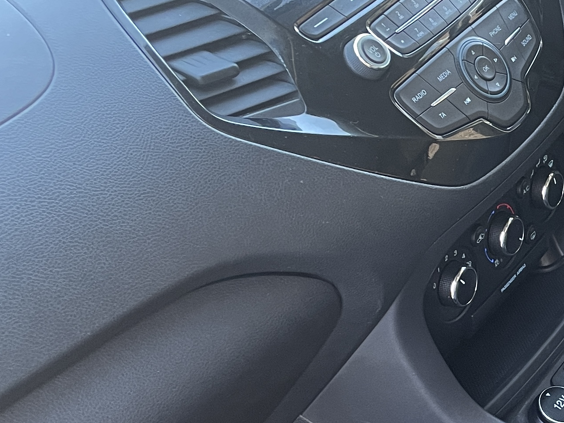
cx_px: 744
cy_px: 363
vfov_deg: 17.8
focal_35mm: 82
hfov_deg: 21.4
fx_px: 1336
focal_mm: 4.2
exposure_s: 1/60
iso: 160
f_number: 1.6
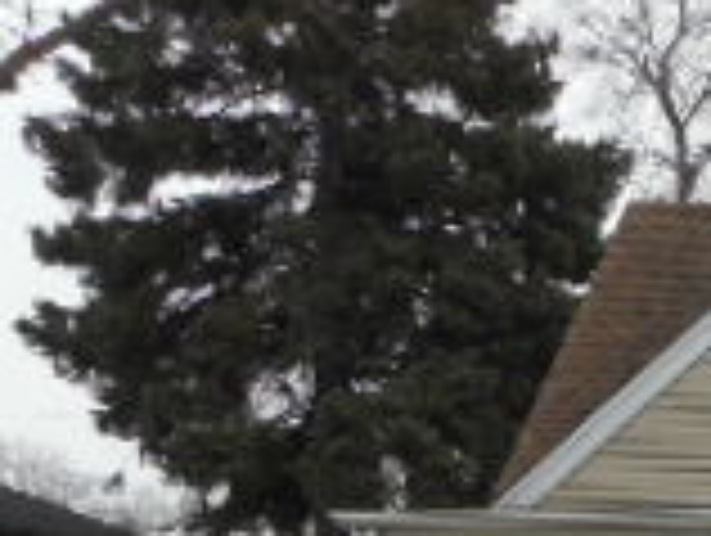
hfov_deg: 17.4
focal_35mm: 101
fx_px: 2078
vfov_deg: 14.0
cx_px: 1076
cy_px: 739
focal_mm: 4.5
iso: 80
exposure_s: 1/400
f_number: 3.7
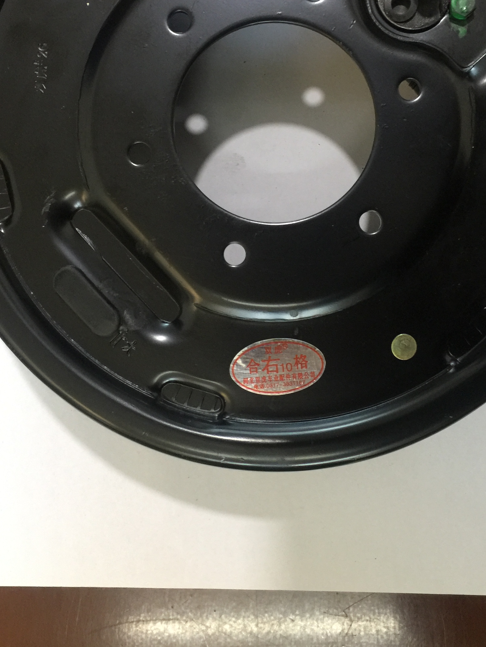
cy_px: 240
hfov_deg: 32.8
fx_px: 824
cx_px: 269
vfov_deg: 42.6
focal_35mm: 44
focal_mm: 4.15
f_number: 2.2
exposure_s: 1/10
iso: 100
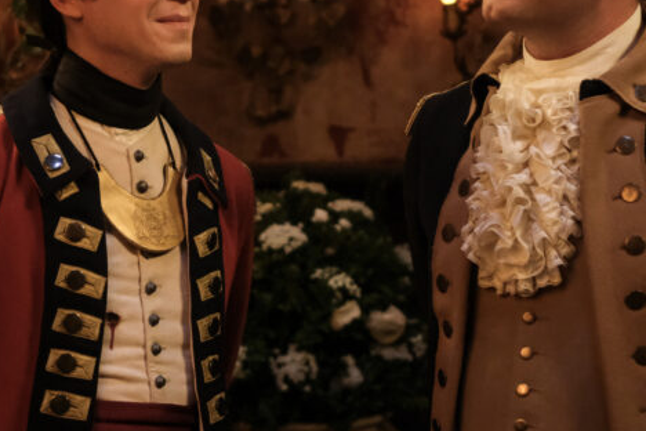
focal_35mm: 102
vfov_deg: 13.4
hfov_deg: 20.0
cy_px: 141
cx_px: 317
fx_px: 1830
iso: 6400
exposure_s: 1/125
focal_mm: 35
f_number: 2
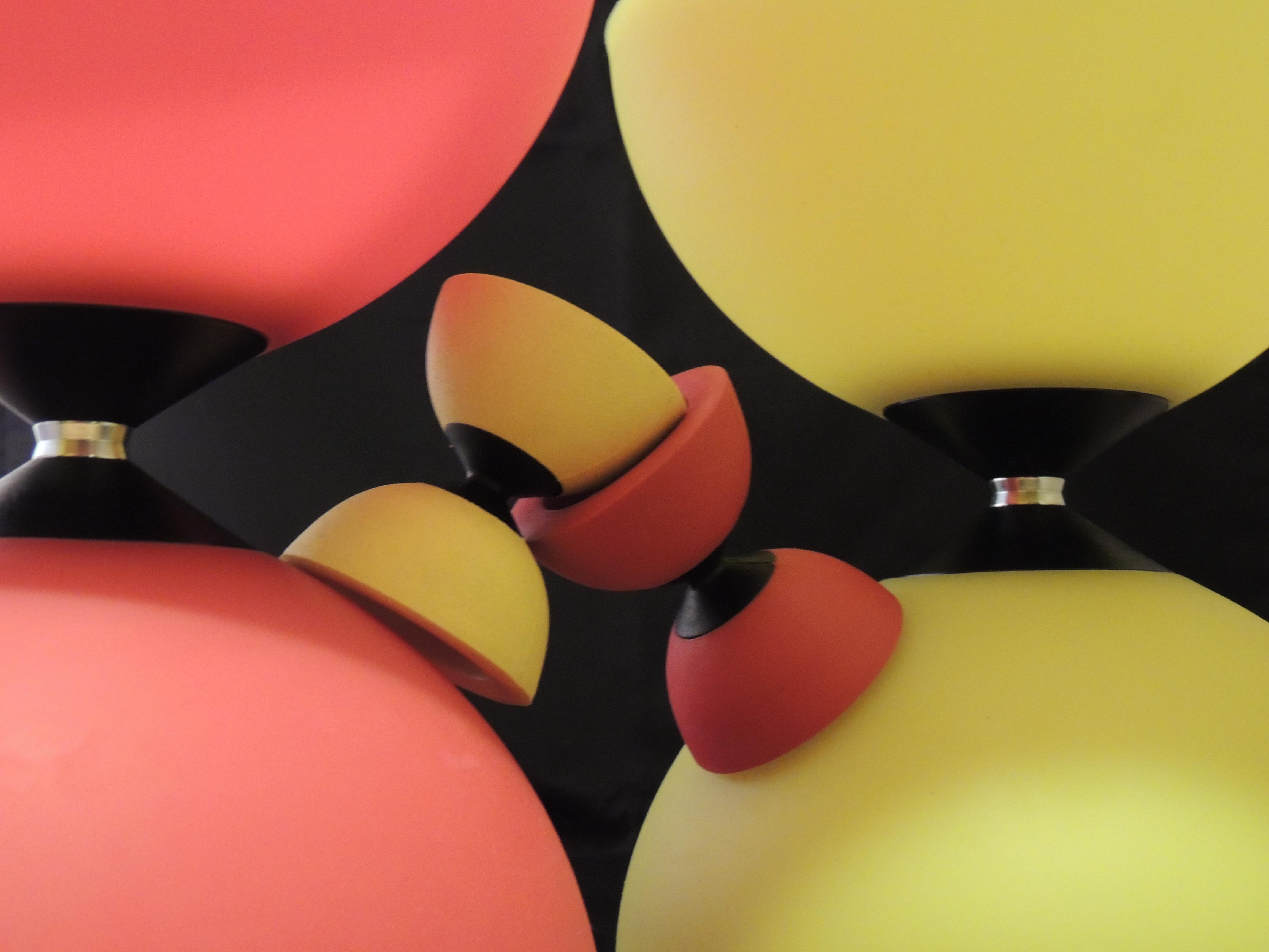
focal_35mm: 50
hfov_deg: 38.2
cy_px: 476
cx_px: 634
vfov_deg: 29.1
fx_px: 1833
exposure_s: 1/3
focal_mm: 8.9
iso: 800
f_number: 3.6
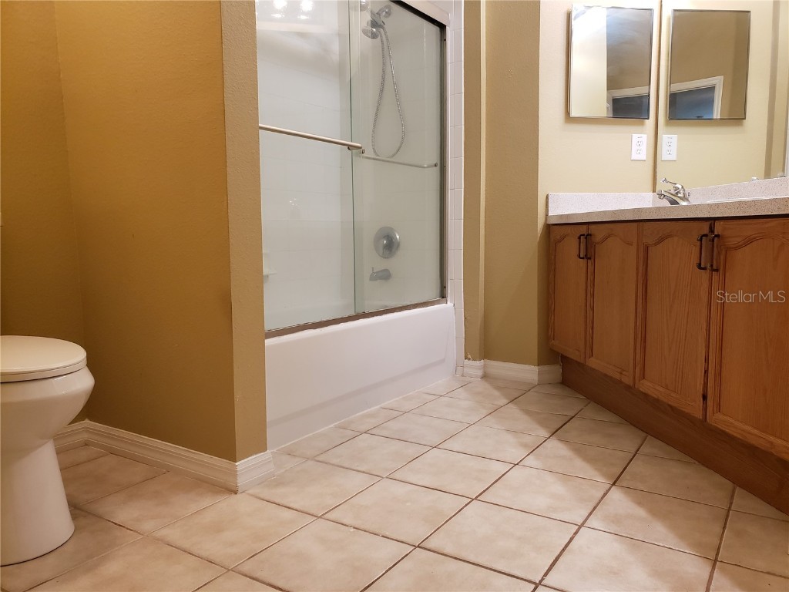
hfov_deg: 67.3
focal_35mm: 26
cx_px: 394
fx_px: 593
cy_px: 296
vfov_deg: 53.1
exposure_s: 1/40
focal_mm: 4.3
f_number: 2.4
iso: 250
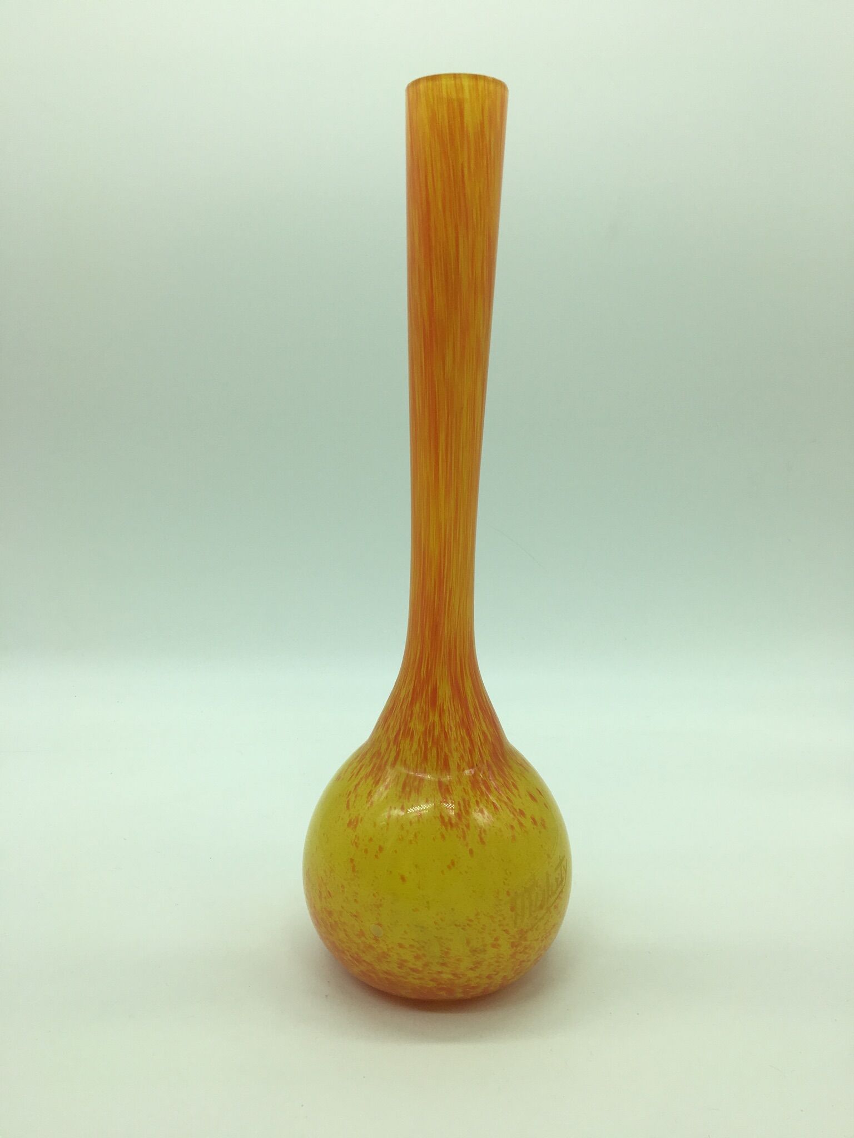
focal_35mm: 29
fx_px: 954
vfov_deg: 61.7
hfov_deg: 48.2
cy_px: 569
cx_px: 427
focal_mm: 4.15
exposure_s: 1/452
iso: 25
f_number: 2.2
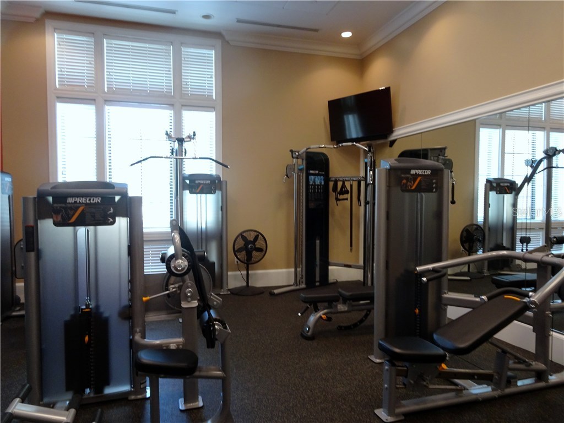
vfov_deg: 56.8
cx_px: 282
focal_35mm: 24
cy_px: 212
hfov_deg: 71.6
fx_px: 391
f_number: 3.5
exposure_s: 1/30
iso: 200
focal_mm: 4.1
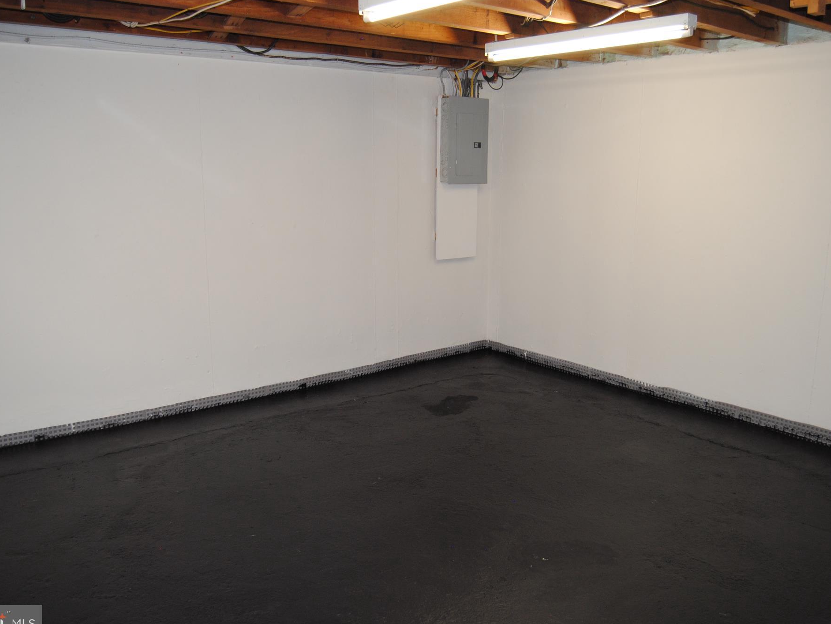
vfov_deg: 46.8
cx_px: 417
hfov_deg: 60.0
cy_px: 317
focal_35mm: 30
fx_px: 720
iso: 400
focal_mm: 18
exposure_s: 1/60
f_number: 4
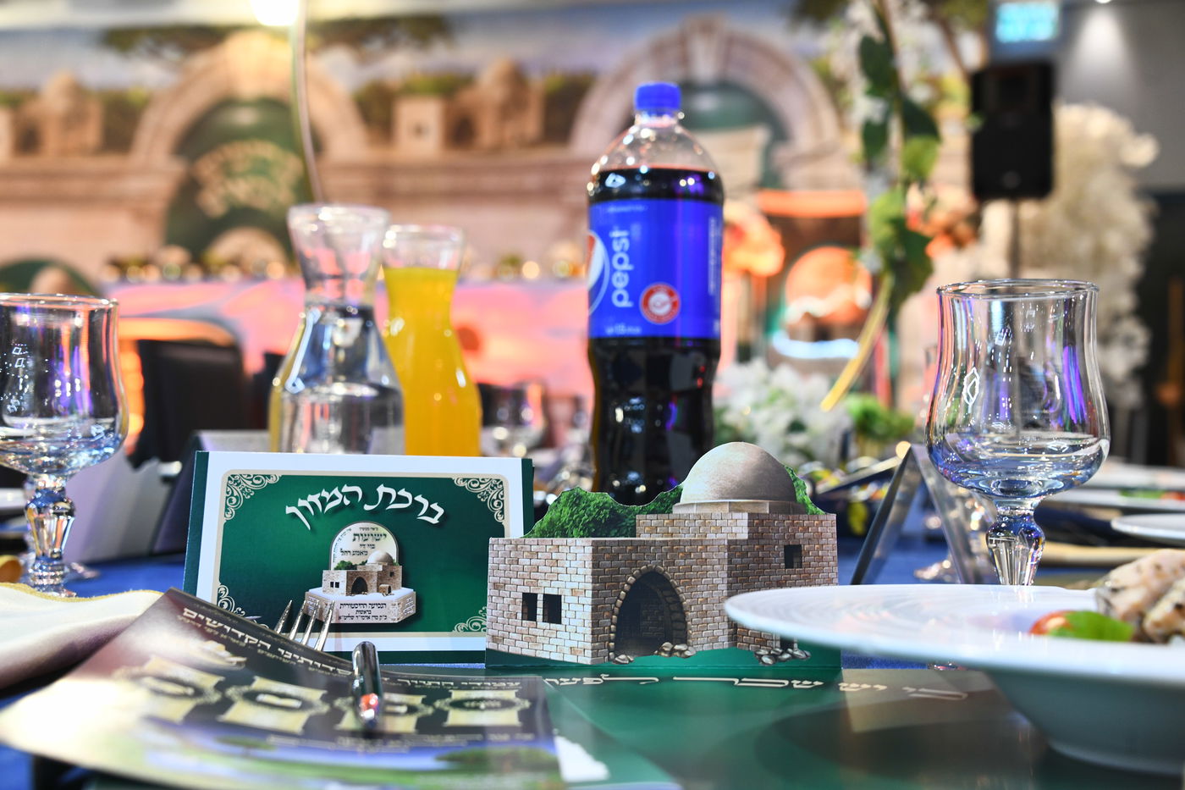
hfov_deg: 41.1
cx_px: 592
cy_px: 395
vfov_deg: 28.1
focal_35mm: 48
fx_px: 1580
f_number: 5.6
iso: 1000
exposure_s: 1/50
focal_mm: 48
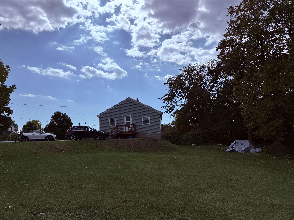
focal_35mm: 24
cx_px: 147
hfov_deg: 71.6
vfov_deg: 56.8
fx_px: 204
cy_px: 110
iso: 64
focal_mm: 6.76
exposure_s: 1/14286
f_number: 1.78
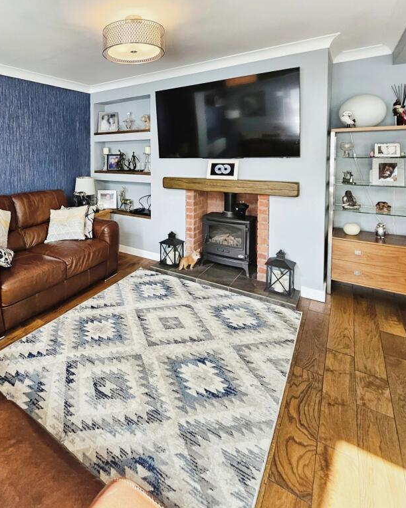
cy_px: 253
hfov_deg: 73.5
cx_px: 121
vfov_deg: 89.6
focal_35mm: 17
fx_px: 255
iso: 100
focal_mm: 1.7
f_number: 2.2
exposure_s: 1/50
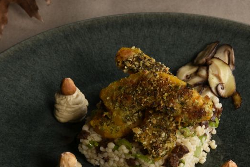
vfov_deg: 10.6
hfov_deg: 16.0
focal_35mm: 128
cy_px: 162
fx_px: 889
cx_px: 153
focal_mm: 65
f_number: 14
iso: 100
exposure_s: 1/60
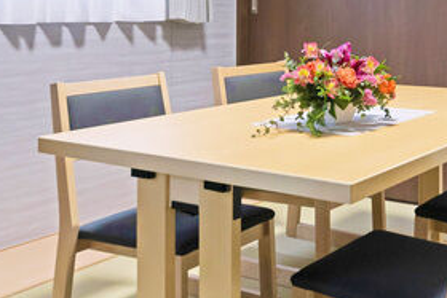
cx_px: 348
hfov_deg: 46.3
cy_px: 116
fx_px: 497
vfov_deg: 33.3
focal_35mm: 40
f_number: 6.3
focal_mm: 14
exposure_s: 1/50
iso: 800
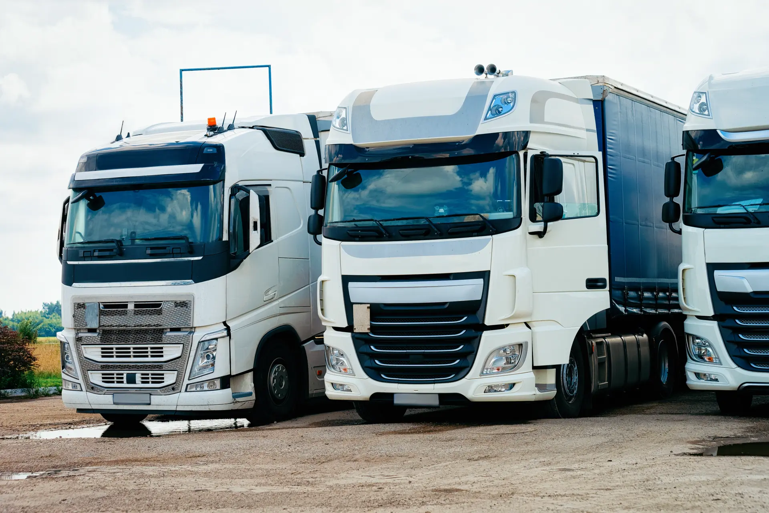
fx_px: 1495
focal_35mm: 70
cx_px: 384
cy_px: 256
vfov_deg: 19.5
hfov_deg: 28.8
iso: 200
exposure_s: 1/1000
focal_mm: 70
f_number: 5
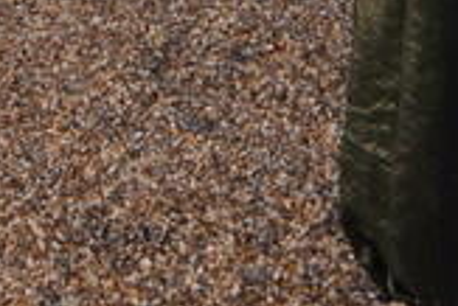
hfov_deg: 21.6
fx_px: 1197
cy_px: -307
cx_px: 152
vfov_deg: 12.7
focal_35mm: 94
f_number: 5.6
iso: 110
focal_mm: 10
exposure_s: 1/125
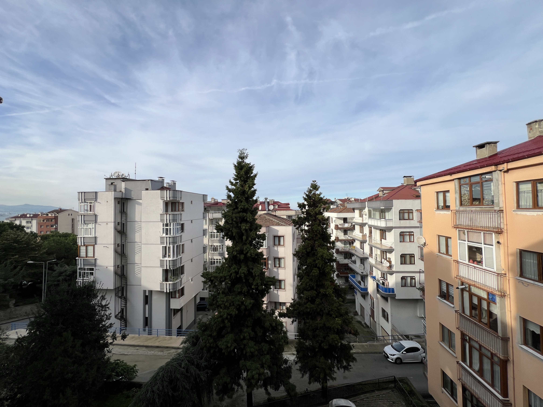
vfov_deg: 89.9
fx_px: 204
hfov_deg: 106.2
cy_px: 204
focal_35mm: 13
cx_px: 272
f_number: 1.8
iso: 32
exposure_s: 1/1531
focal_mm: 1.57
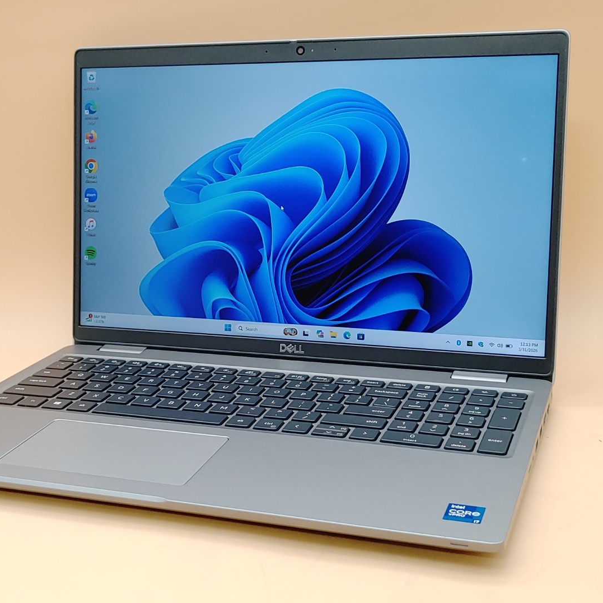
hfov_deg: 32.7
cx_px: 240
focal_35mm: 52
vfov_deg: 32.8
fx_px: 1025
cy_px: 301
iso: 50
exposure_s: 1/60
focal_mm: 4.36
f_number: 1.8
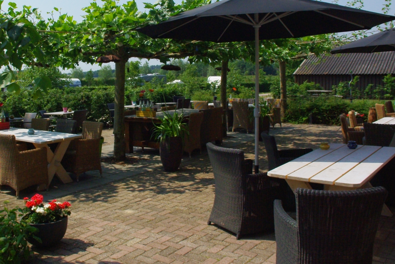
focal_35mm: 39
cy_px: 98
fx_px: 428
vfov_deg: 34.1
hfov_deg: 48.5
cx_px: 125
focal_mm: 18
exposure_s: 1/1000
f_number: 11
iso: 800
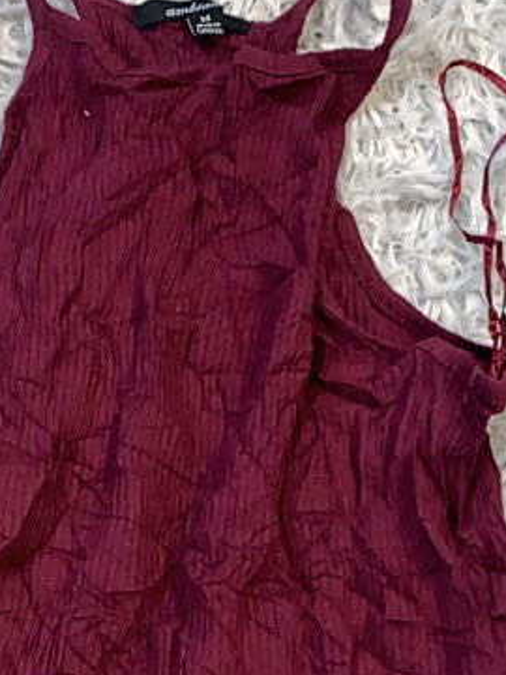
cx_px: 186
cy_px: 643
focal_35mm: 78
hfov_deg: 18.9
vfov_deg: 24.1
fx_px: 1520
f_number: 1.8
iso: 64
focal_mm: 4.25
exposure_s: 1/100
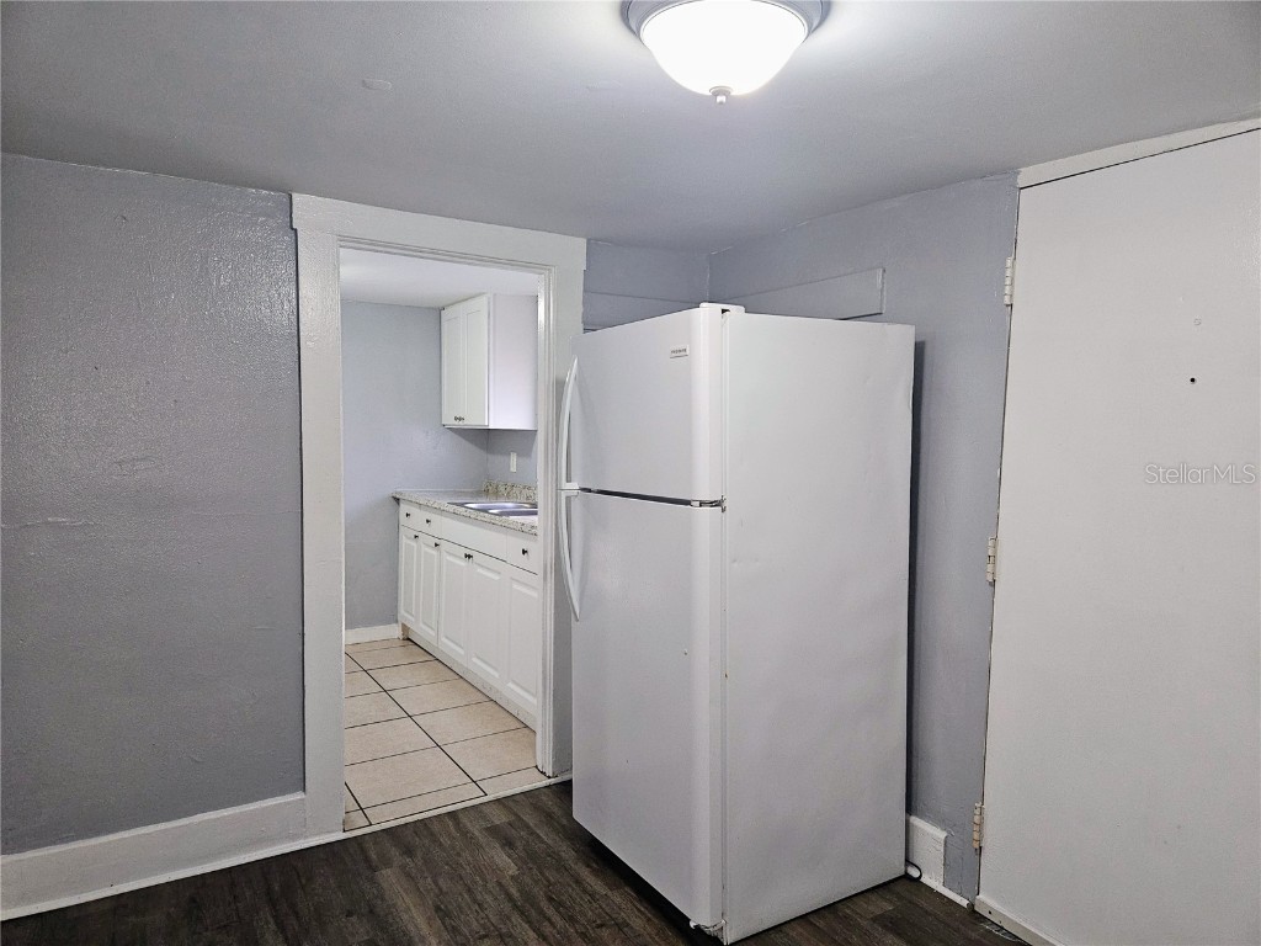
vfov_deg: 58.9
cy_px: 473
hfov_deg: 73.9
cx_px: 630
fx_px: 838
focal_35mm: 23
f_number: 1.8
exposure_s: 1/60
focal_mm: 5.4
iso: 125
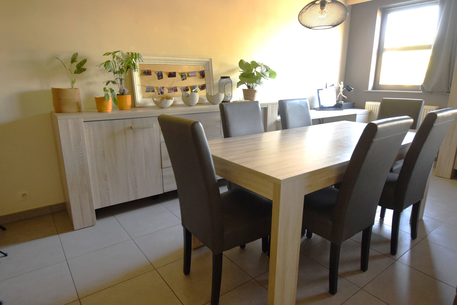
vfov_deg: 63.2
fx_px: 248
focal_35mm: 20
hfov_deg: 85.4
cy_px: 152
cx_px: 228
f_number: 3.5
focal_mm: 13
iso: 1600
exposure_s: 1/30
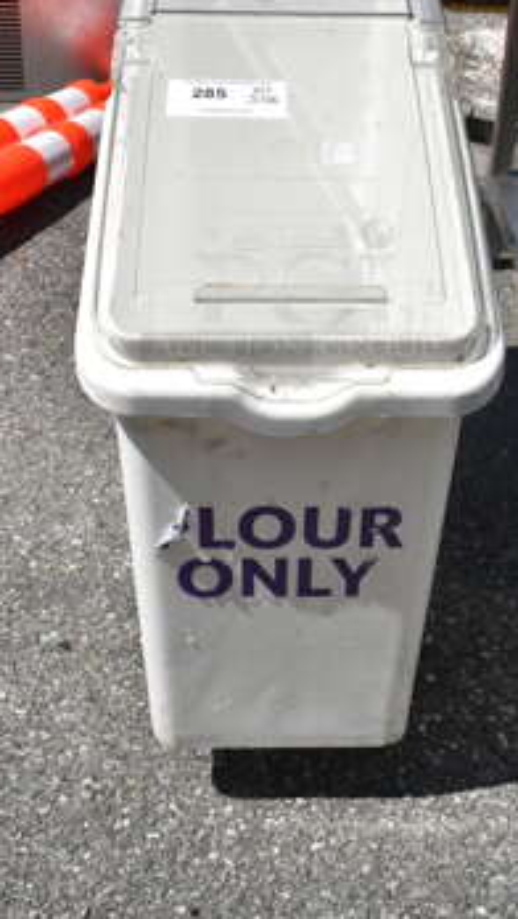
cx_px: 296
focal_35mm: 52
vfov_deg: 39.3
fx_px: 1269
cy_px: 289
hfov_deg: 23.1
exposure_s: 1/320
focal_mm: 24
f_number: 9
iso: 100
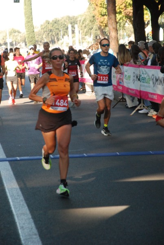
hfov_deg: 9.7
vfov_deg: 14.4
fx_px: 969
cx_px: 82
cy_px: 122
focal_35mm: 142
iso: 1000
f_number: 5.6
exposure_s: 1/400
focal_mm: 95
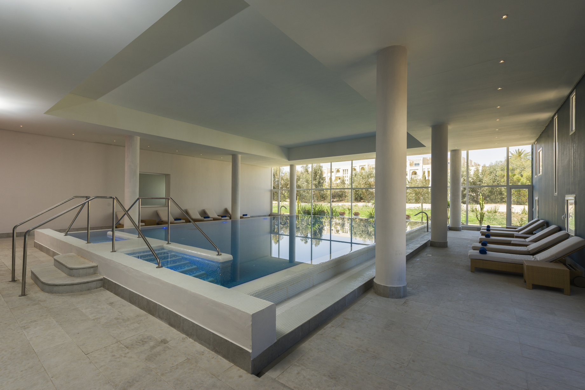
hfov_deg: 96.7
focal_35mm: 16
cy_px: 195
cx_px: 292
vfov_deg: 73.8
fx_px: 260
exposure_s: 1/100
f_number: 10
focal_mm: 16
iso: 200
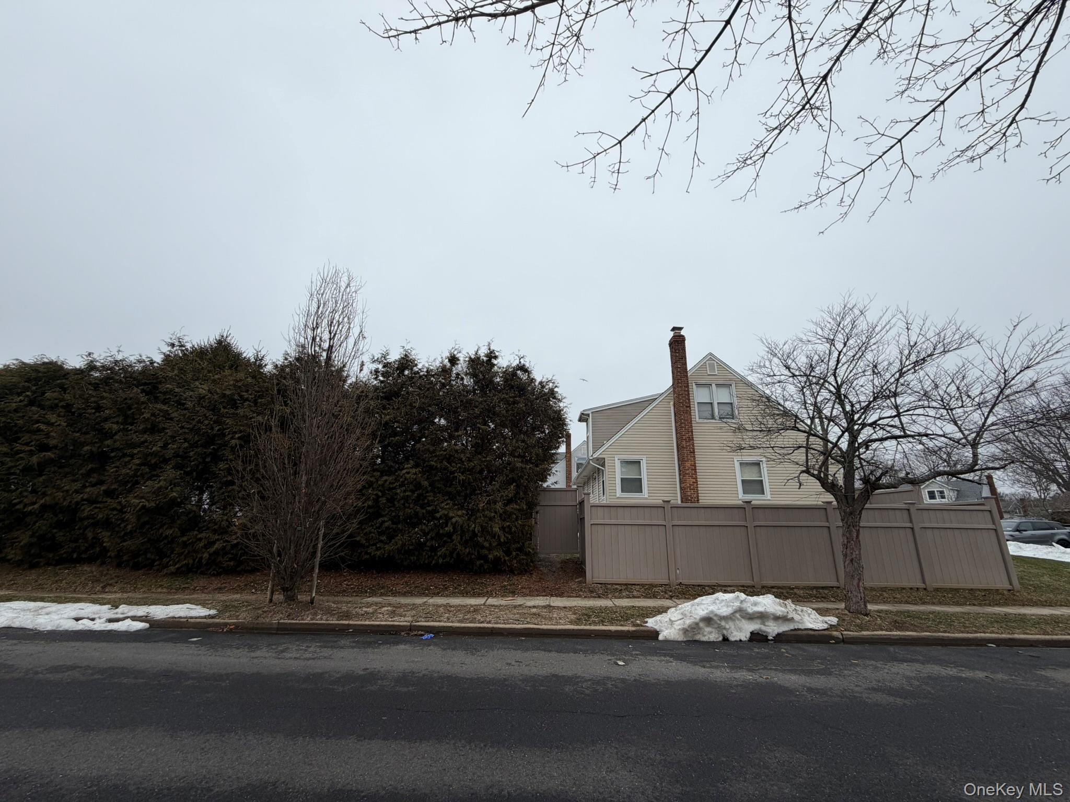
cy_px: 401
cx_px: 535
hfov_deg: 102.1
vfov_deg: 85.7
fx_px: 433
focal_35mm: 14
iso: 32
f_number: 2.2
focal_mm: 2.22
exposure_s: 1/770
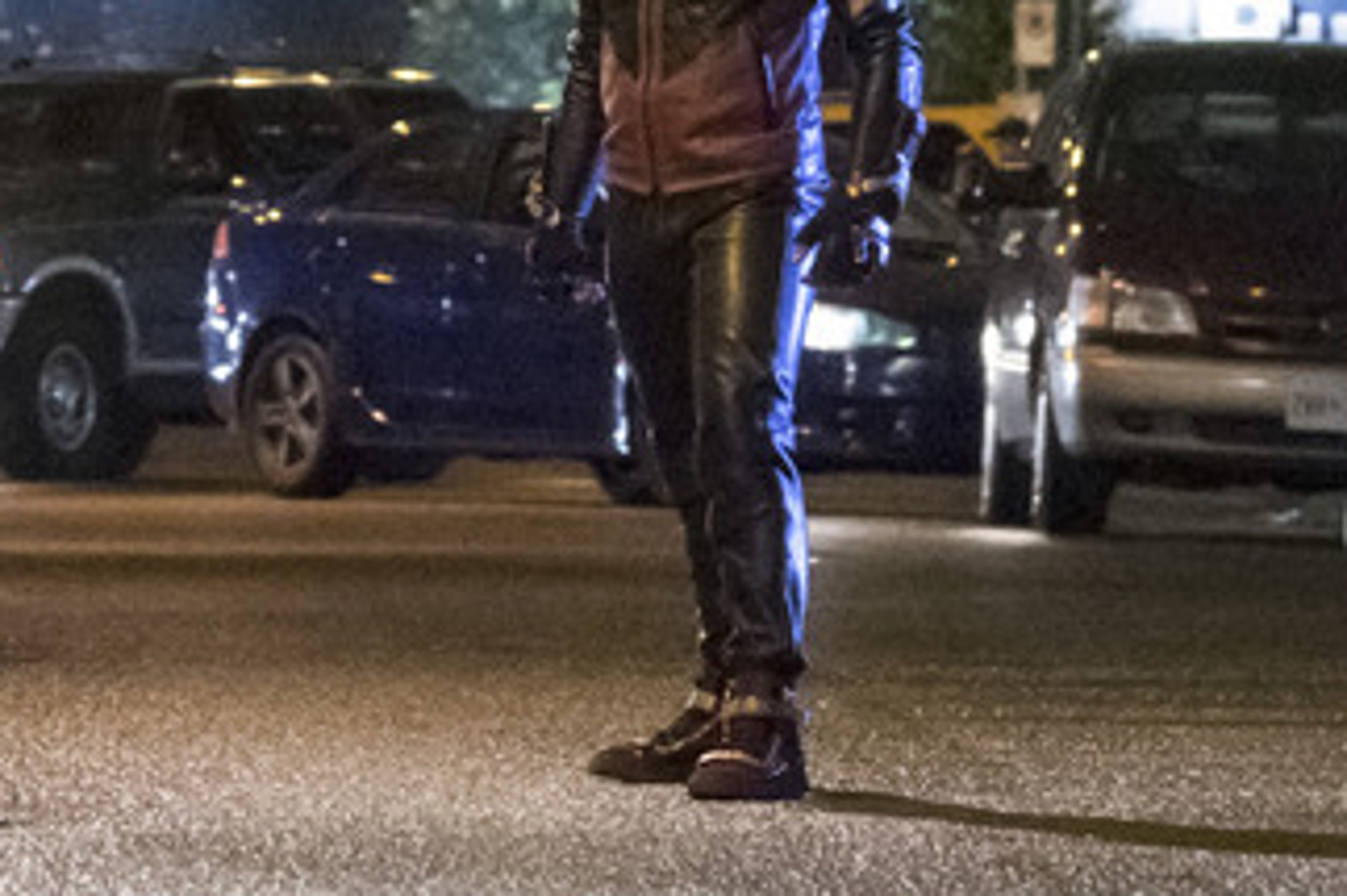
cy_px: -25
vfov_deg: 4.7
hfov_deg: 7.0
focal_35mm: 292
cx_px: -83
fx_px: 10920
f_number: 4
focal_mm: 80.4
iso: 8000
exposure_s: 1/320
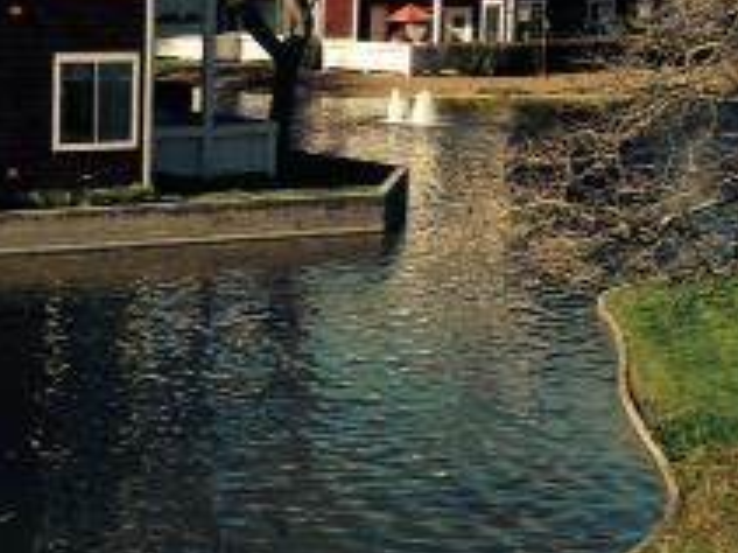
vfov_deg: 14.8
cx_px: -119
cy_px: 192
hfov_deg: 18.7
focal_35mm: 100
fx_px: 2131
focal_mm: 4.12
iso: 50
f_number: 2.4
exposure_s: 1/1466
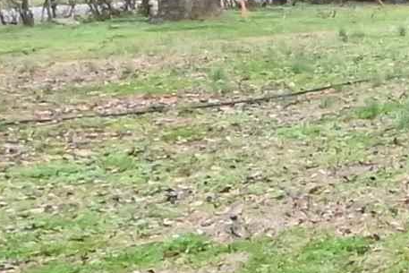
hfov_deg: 11.6
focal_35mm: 121
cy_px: 47
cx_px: 1151
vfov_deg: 11.3
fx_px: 1375
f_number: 16
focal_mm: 12
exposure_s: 1/200
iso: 6400
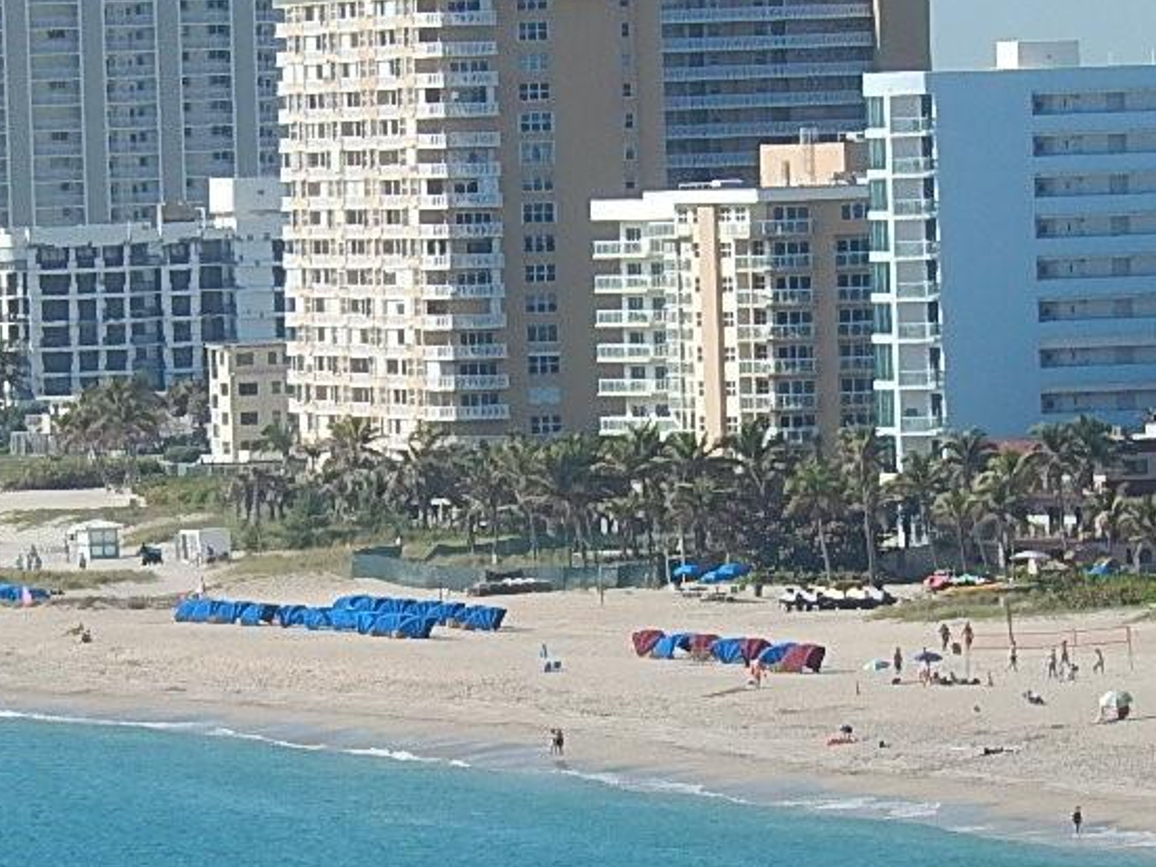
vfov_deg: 3.0
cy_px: 574
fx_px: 16364
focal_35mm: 490
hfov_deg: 4.0
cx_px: 404
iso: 125
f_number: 5.7
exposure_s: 1/640
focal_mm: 30.3
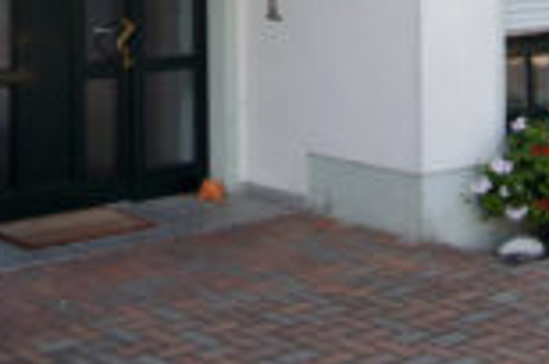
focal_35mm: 76
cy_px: -357
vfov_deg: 14.8
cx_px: 135
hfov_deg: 26.4
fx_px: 1157
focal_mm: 12
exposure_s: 1/100
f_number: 8
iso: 100
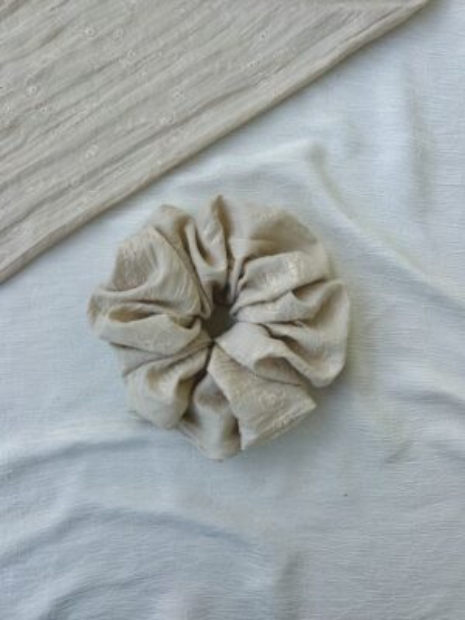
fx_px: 466
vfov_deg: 67.3
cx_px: 232
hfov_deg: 53.1
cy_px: 310
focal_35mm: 26
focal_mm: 5.7
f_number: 1.5
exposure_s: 1/323
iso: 50
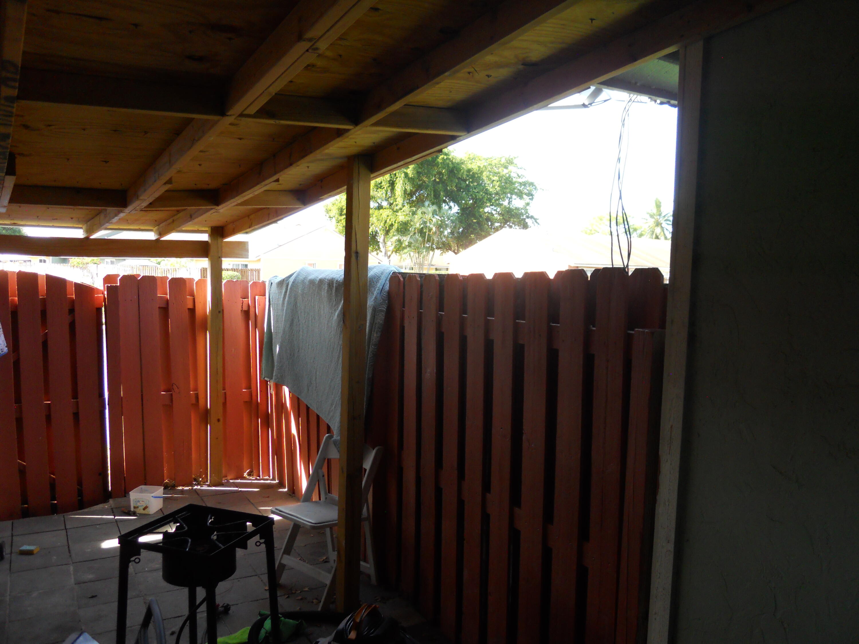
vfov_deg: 49.7
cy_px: 322
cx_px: 430
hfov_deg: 63.4
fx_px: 695
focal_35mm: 28
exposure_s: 1/250
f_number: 2.7
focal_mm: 5
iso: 200
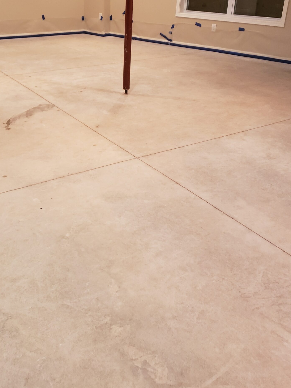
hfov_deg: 39.3
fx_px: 403
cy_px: 126
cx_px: 103
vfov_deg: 50.3
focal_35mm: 36
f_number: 1.5
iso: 250
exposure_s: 1/30
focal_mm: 4.3
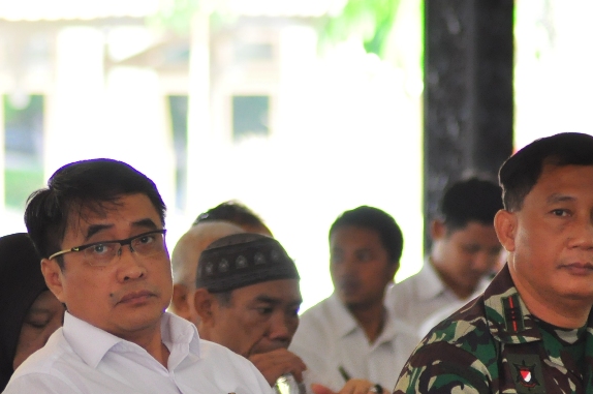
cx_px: 132
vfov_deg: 3.0
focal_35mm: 453
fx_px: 7451
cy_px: 347
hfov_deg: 4.6
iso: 1000
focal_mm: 150
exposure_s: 1/100
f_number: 4.2
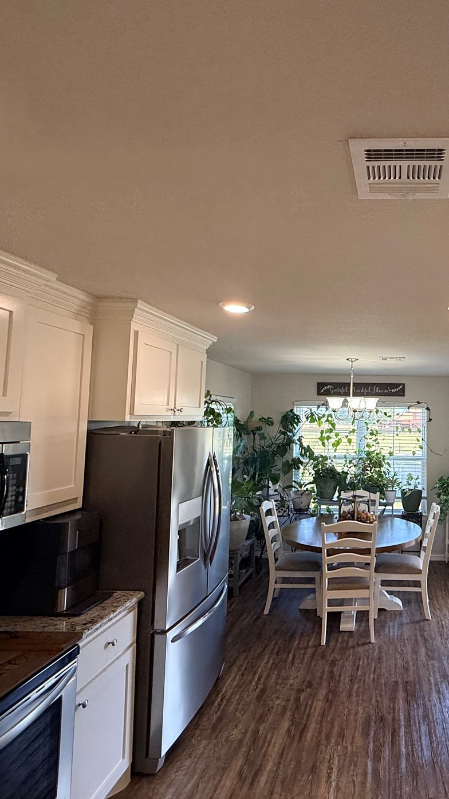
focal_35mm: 21
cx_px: 389
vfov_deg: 83.8
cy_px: 391
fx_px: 445
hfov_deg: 48.9
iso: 125
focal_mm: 2.22
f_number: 2.2
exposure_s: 1/120
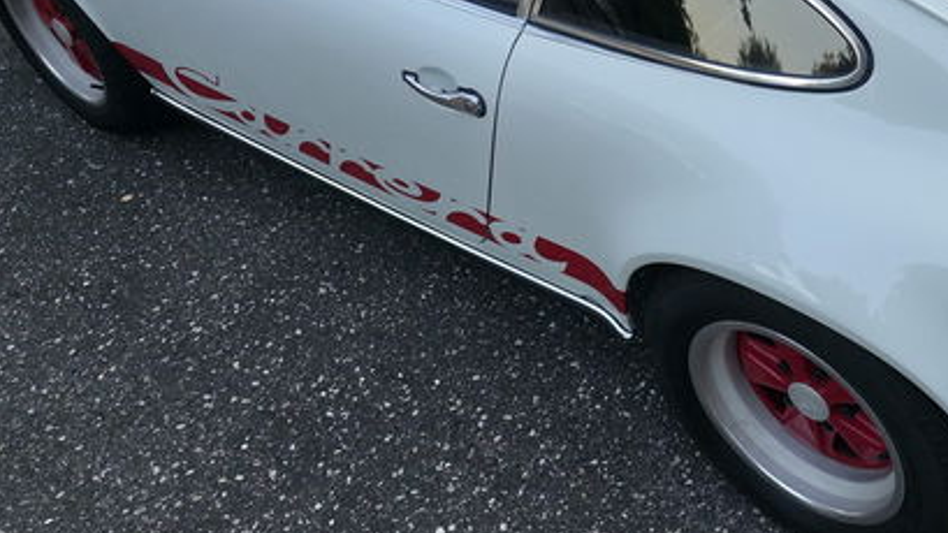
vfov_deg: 24.2
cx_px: 811
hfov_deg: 41.1
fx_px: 1181
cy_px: -7
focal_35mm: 47
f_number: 1.7
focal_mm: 6.3
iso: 80
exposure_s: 1/180
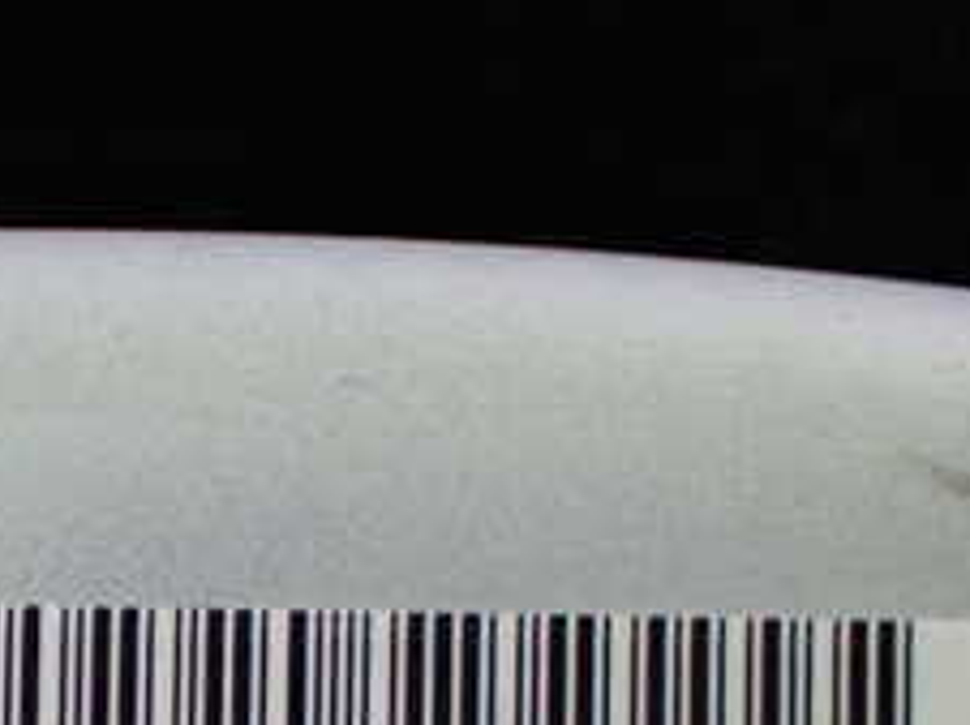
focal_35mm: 125
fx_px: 3499
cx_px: -47
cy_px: 922
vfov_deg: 11.5
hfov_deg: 15.4
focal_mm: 8.4
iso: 800
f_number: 3.1
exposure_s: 1/60
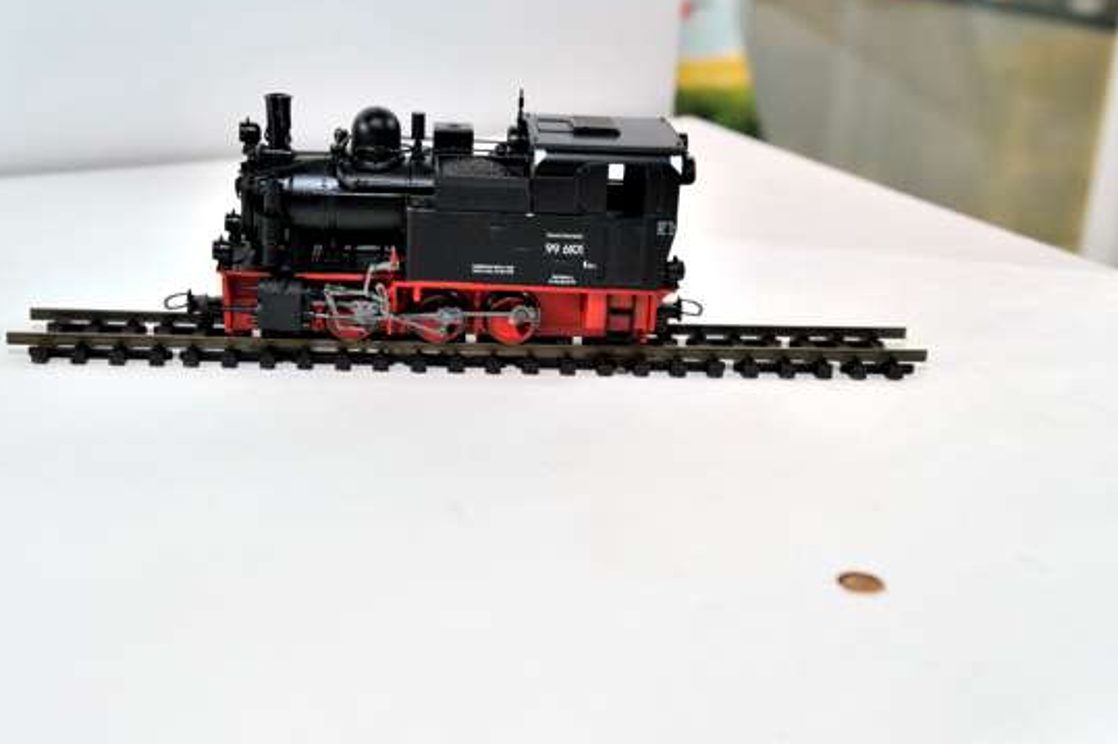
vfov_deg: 26.0
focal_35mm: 52
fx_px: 1614
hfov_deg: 38.2
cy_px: 366
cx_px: 490
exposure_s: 1/60
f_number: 9
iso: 800
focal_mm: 35
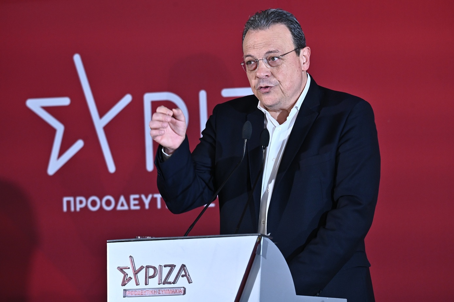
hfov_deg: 7.9
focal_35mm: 260
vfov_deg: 5.3
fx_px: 3276
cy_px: 151
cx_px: 227
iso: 1600
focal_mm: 260
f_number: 5.6
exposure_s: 1/250
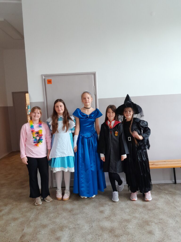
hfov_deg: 53.1
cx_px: 90
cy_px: 121
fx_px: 181
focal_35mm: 26
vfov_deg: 67.3
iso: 125
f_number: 1.8
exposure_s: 1/50
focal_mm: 4
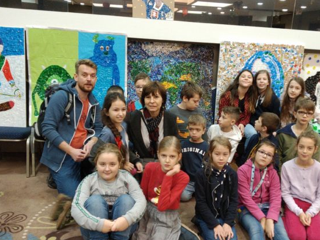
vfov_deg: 39.5
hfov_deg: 51.2
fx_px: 333
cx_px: 182
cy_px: 144
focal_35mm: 36
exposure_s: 1/20
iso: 400
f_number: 2.2
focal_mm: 3.82
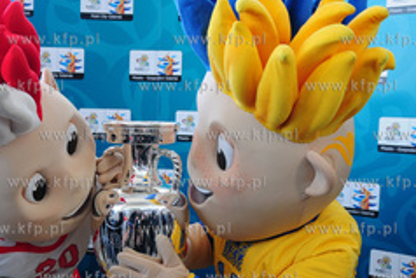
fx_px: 611
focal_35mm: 53
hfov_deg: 37.3
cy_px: 157
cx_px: 147
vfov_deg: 25.6
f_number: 4.5
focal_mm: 21
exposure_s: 1/50
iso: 320
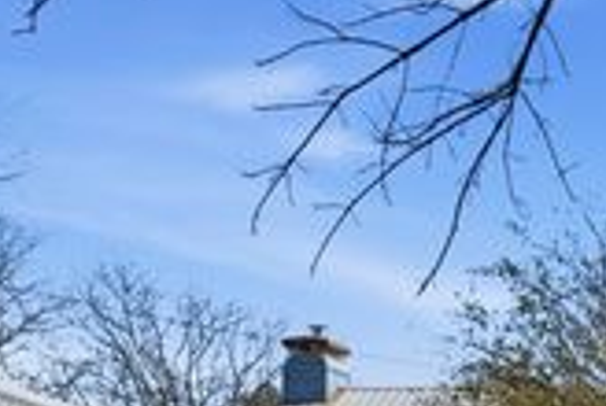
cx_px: 491
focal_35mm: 55
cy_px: 472
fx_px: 928
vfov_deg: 22.9
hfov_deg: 35.0
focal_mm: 12
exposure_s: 1/4000
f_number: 9
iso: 250
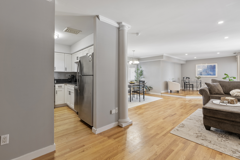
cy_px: 80
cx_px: 120
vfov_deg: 73.8
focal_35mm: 16
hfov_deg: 96.7
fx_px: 107
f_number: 8
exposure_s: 1/6
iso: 800
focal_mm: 16
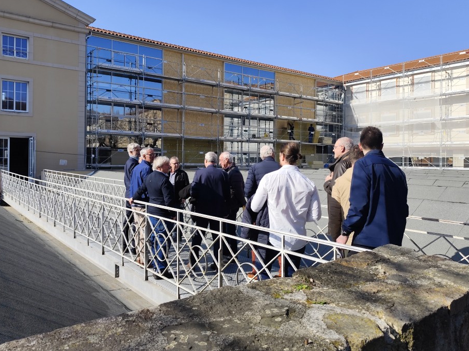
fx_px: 366
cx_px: 211
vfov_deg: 51.3
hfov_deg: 65.2
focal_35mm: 27
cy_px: 162
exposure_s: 1/1042
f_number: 1.65
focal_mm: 6.14
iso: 50
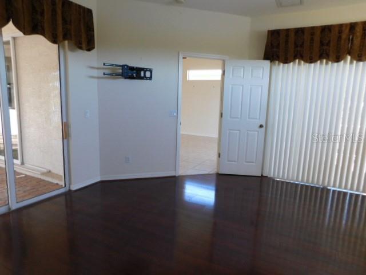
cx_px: 183
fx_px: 243
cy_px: 138
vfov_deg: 58.9
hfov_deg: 73.9
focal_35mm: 23
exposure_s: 1/30
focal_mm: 4
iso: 140
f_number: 3
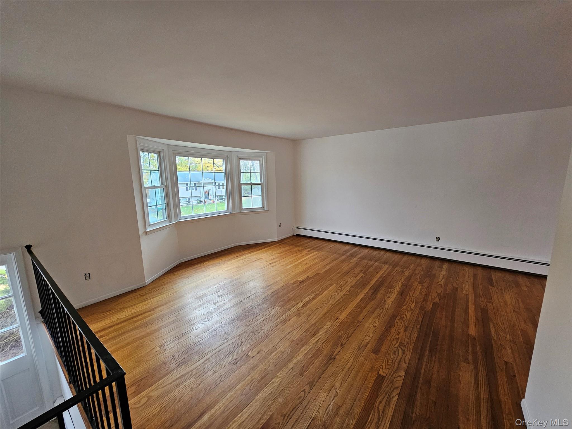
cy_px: 214
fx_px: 215
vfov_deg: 89.9
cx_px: 286
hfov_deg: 106.2
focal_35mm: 13
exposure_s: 1/60
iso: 200
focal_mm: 2.2
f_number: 2.2
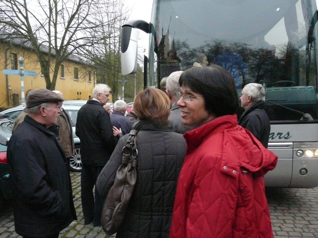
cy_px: 119
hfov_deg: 63.4
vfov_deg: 49.7
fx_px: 257
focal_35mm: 28
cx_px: 159
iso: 800
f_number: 2.8
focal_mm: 4.6
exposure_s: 1/100
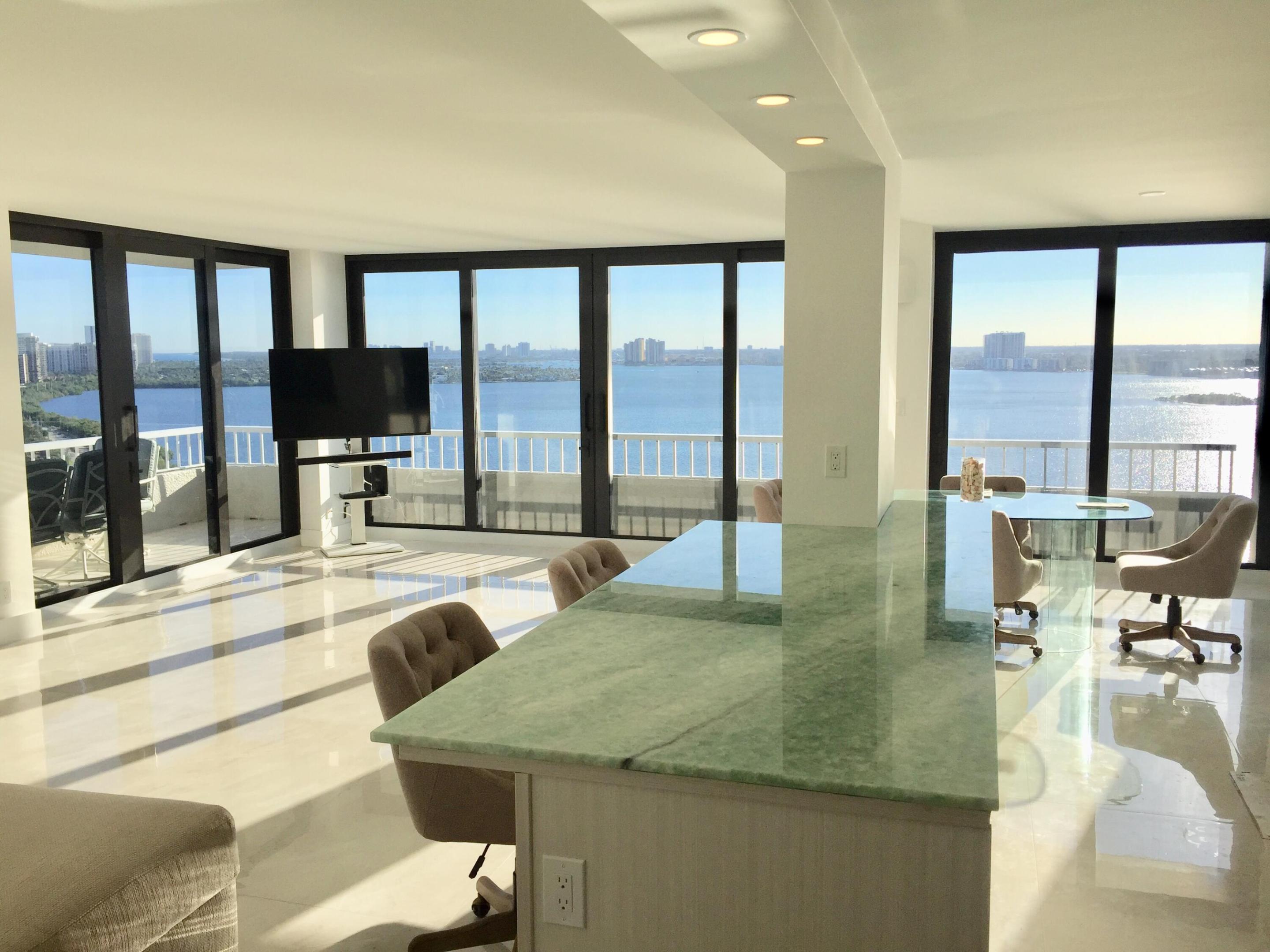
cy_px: 476
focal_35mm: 29
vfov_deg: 48.2
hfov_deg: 61.7
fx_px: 1064
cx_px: 635
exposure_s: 1/989
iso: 32
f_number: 2.2
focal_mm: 4.15
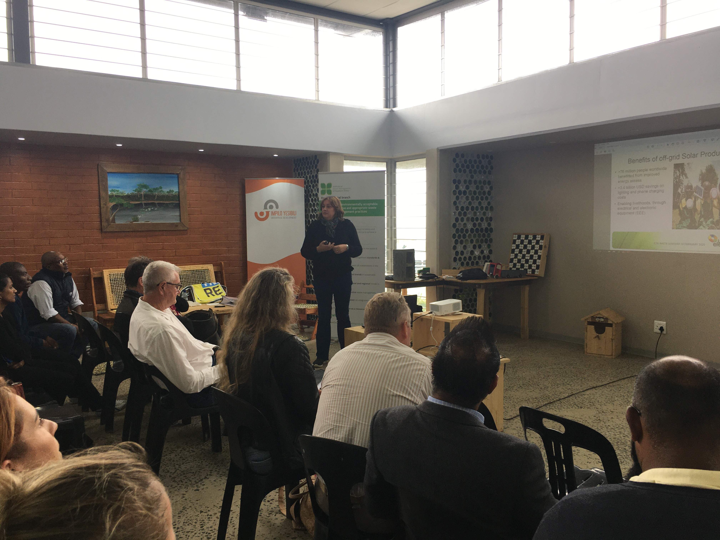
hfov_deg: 61.7
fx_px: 603
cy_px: 270
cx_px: 360
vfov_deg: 48.2
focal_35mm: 29
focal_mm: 4.15
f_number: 2.2
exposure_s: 1/50
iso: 32
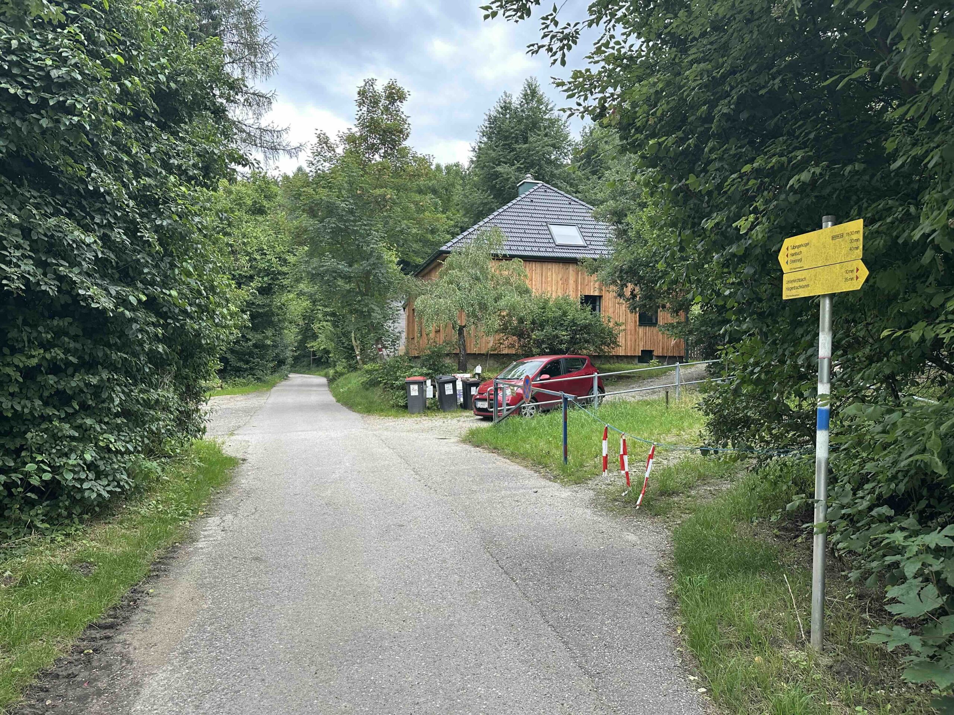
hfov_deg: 71.6
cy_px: 358
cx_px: 477
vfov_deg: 56.8
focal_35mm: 24
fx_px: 661
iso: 125
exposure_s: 1/121
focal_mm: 6.86
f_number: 1.78
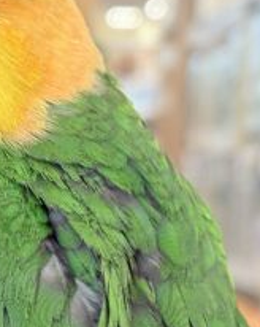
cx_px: -43
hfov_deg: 9.6
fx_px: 1524
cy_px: 156
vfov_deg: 12.2
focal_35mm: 158
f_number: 1.6
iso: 80
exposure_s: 1/100
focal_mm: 5.96
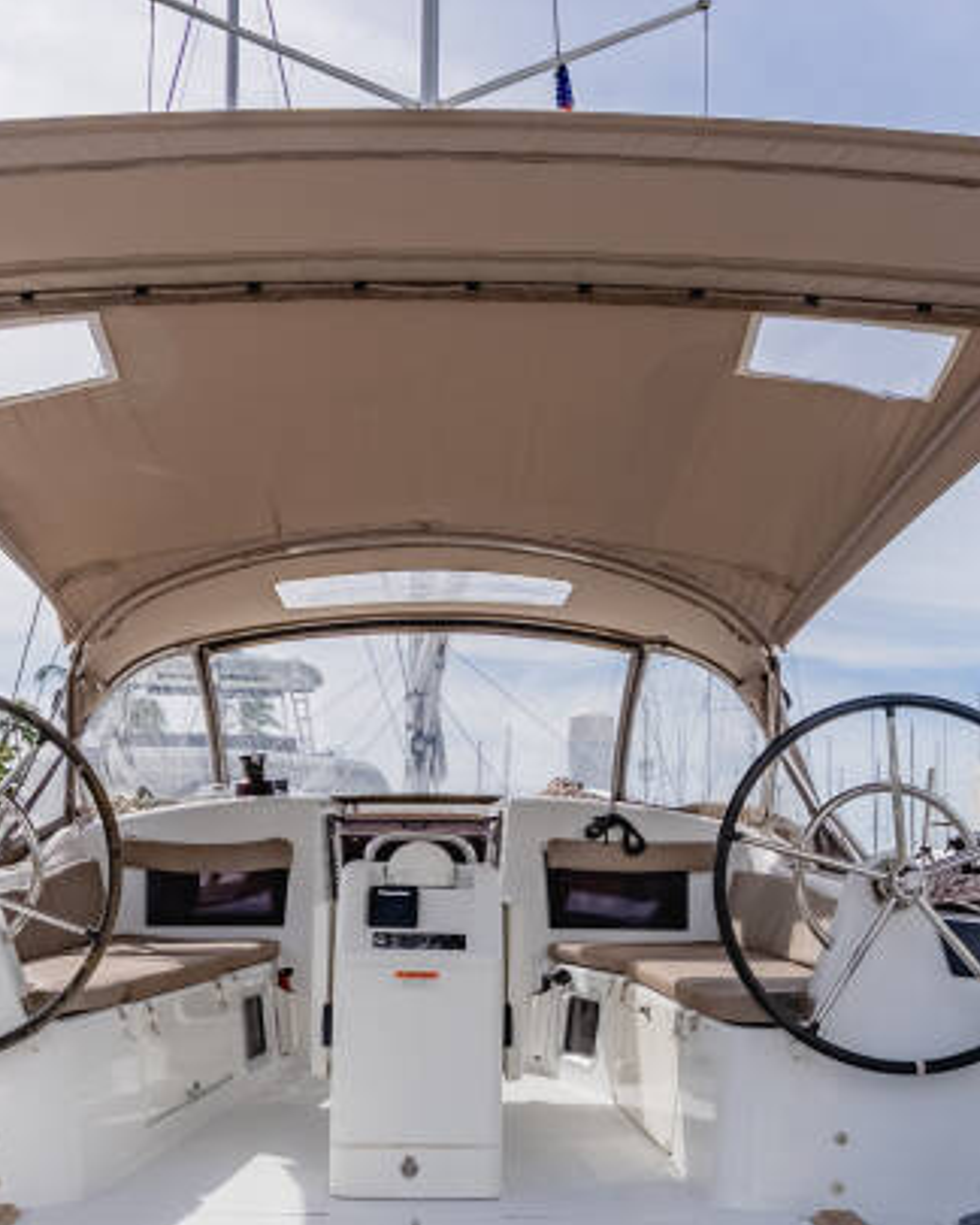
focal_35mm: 38
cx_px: 426
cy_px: 856
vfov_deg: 46.8
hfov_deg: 39.1
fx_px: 1378
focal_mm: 16
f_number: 9
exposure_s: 1/8000
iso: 320
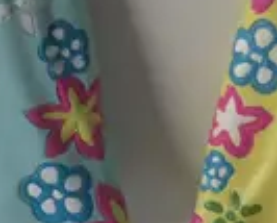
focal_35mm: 130
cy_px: 188
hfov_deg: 14.8
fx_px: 1068
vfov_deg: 11.9
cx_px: 162
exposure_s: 1/37
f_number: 2.8
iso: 100
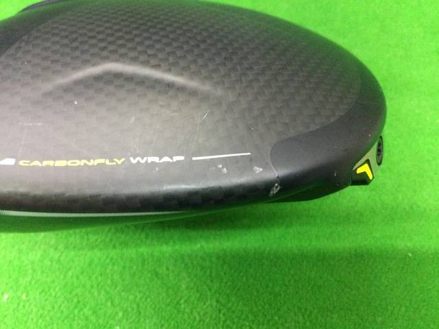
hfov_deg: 58.4
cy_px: 164
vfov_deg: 45.4
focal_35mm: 31
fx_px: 393
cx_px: 220
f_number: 2.4
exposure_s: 1/17
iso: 200
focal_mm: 3.3
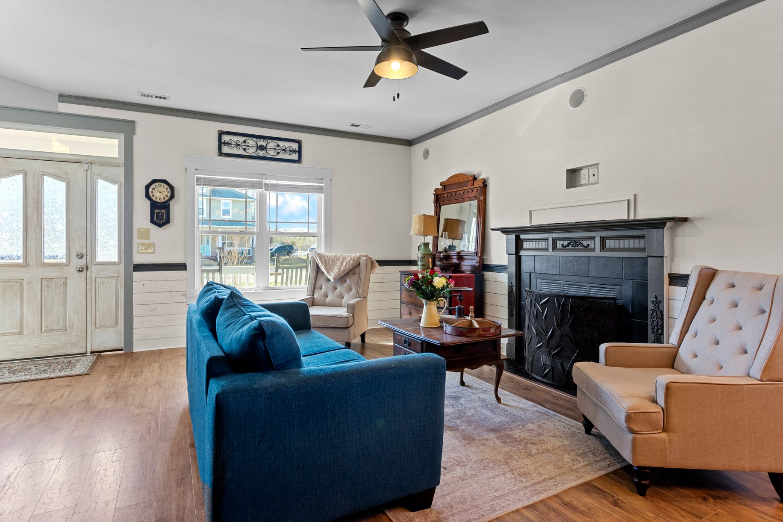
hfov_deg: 86.9
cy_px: 251
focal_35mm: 19
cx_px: 394
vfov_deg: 64.5
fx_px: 413
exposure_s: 1/6
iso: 400
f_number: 8
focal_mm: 17
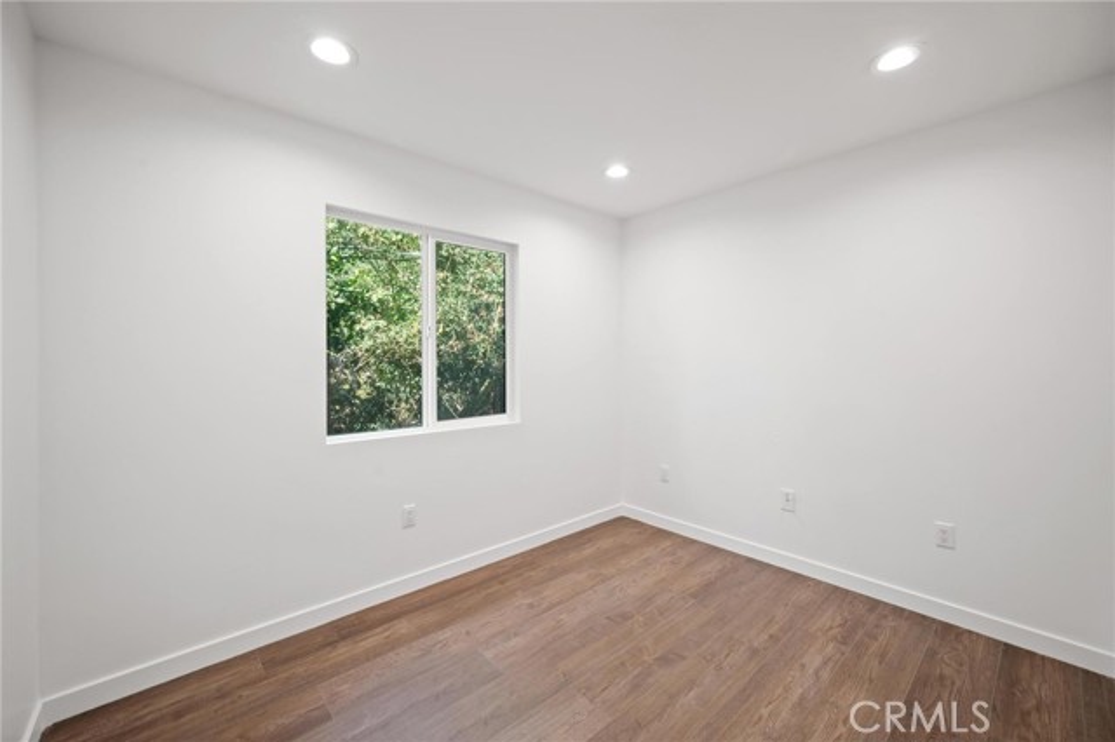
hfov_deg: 104.3
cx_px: 558
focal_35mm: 14
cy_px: 371
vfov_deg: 81.1
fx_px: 433
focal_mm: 14
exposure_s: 1/2
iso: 100
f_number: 8
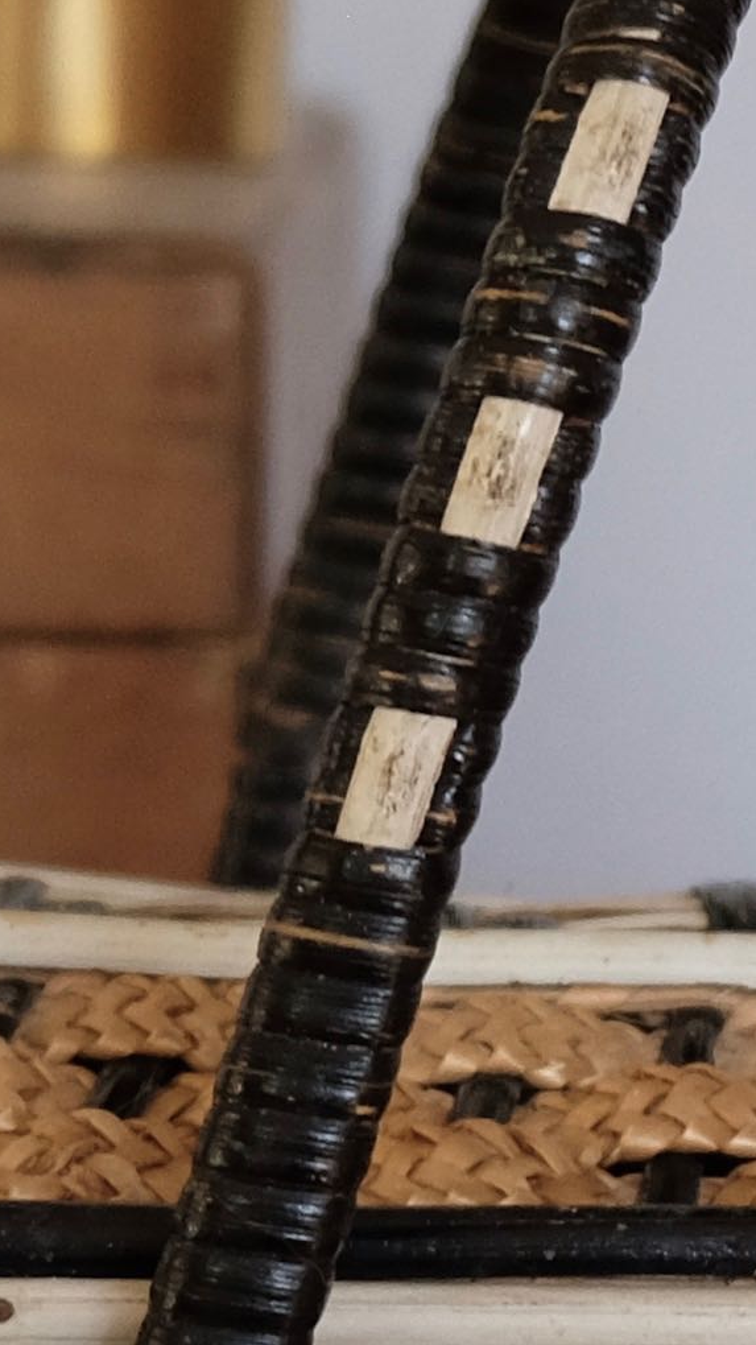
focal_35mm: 259
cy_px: 924
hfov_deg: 4.7
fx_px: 9232
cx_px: 1096
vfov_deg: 8.3
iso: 800
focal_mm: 27.7
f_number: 3.2
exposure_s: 1/75
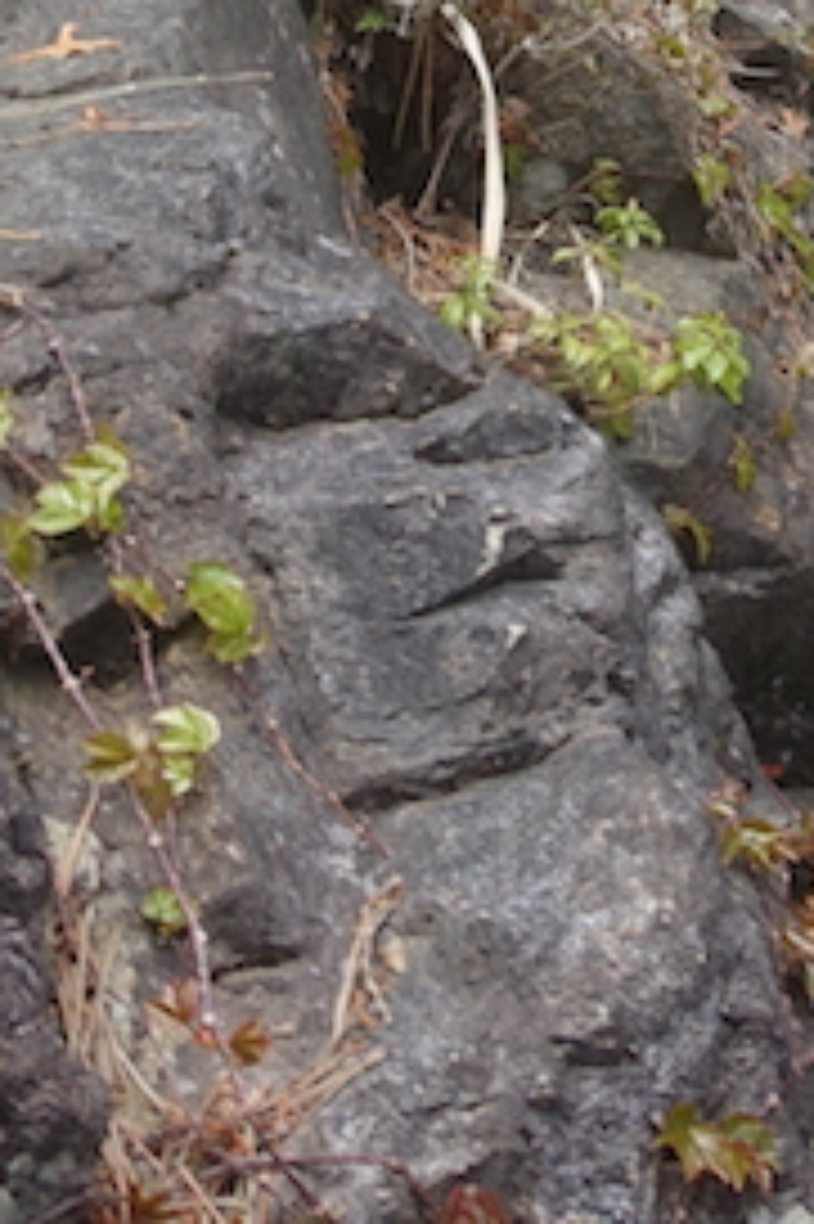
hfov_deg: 12.1
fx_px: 3599
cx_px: 1340
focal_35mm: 106
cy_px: -1062
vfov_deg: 16.0
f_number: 5.6
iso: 125
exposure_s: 1/80
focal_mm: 8.8
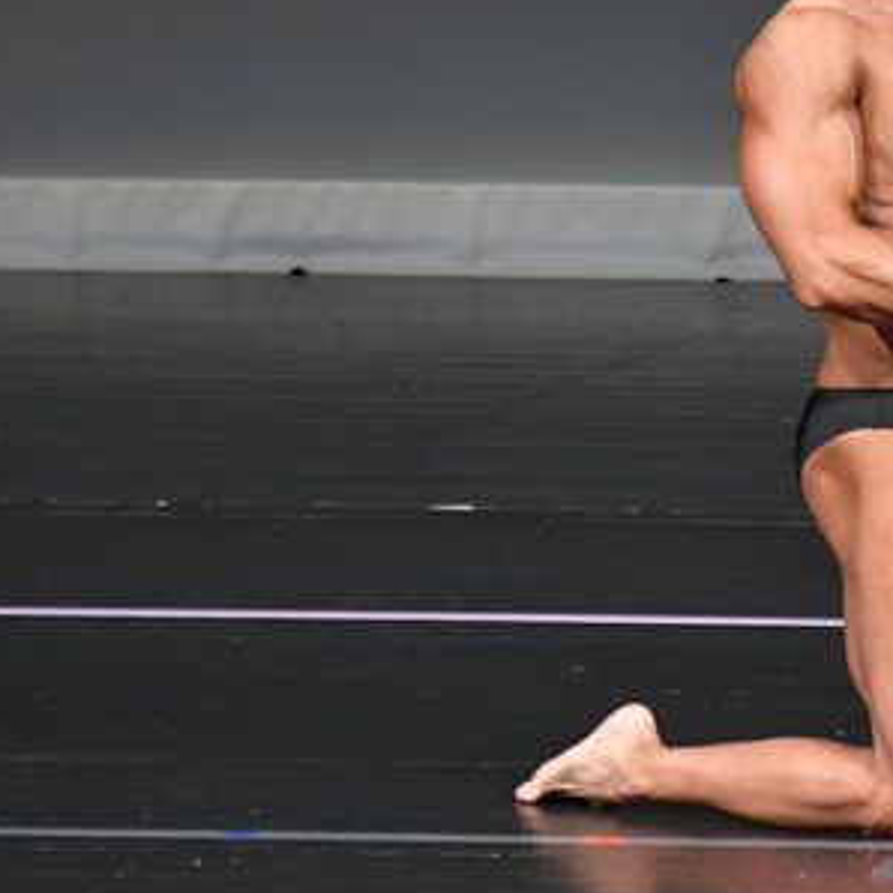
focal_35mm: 829
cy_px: 285
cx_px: 954
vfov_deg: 2.1
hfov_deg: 2.1
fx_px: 24195
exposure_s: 1/400
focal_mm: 250
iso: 4000
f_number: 5.6
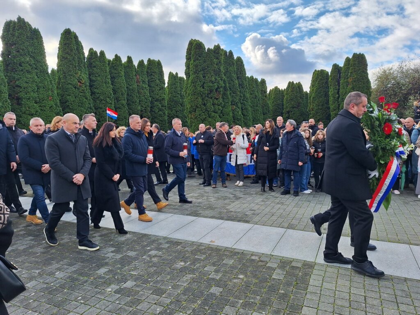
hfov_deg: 73.9
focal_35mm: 23
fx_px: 279
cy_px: 158
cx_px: 210
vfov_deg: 58.9
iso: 40
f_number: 1.8
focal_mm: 5.54
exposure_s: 1/711
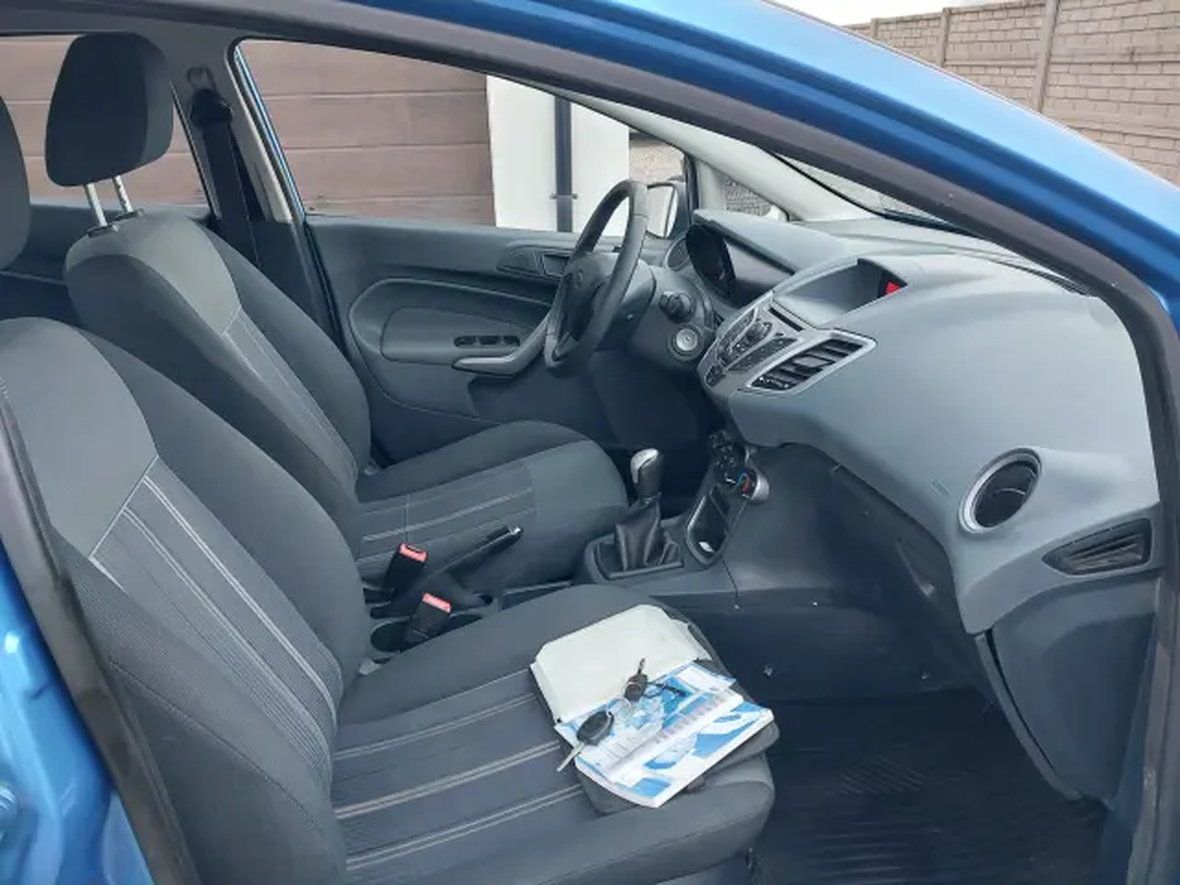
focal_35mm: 30
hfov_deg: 60.0
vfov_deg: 46.8
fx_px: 1023
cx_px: 590
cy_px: 442
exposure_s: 1/50
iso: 125
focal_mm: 4.6
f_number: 1.8
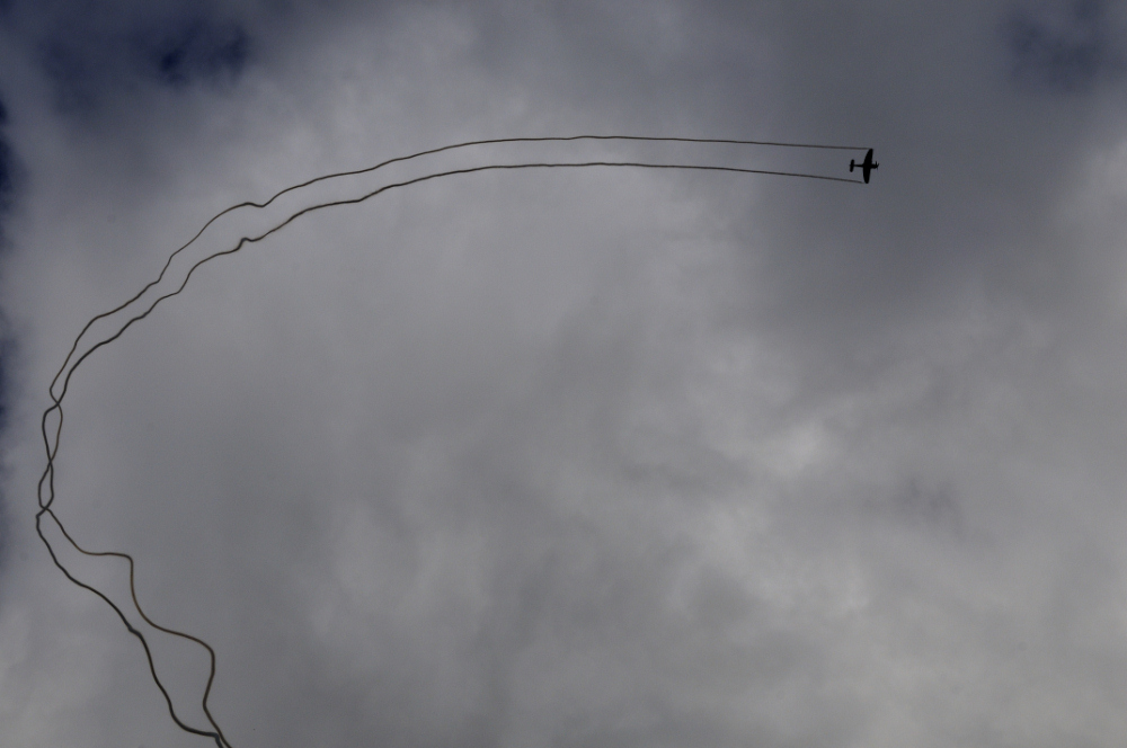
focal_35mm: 105
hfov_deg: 19.5
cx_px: 564
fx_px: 3283
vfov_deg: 13.0
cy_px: 374
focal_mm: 70
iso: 200
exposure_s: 1/800
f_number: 14
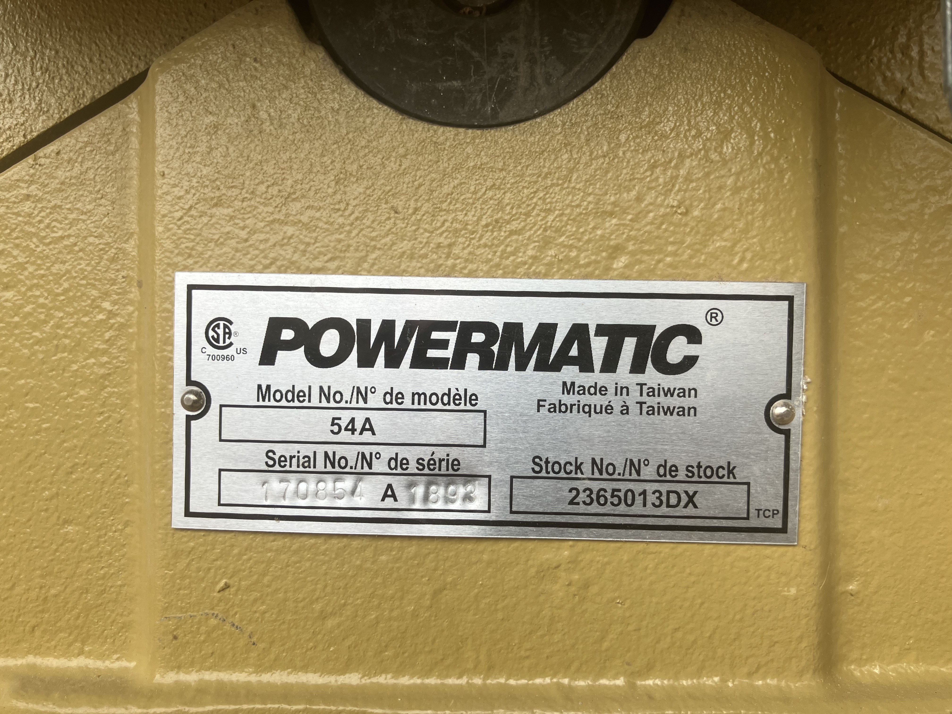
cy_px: 357
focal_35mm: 28
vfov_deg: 49.7
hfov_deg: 63.4
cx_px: 476
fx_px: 770
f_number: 1.8
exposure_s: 1/120
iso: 25
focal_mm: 3.99
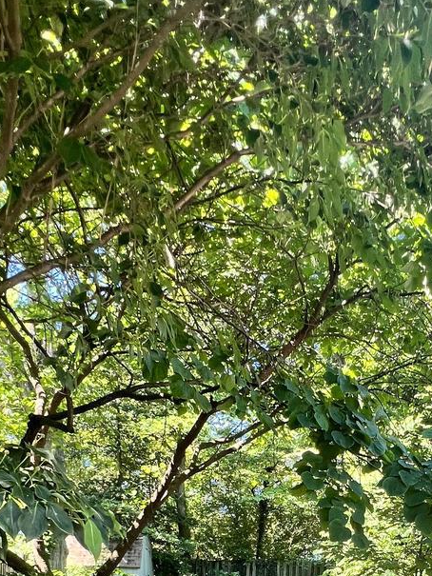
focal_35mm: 33
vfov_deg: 44.0
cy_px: 619
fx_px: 549
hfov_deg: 42.3
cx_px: 292
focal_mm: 1.57
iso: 64
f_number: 1.8
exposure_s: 1/99
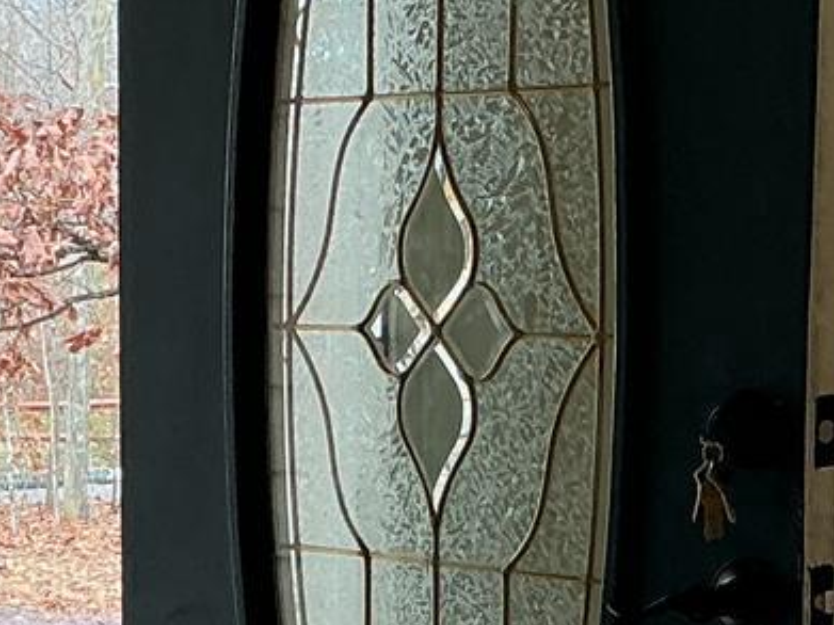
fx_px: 3661
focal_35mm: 152
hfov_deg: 12.6
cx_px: -220
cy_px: 744
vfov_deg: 9.6
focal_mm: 3
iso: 16
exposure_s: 1/133
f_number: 1.8
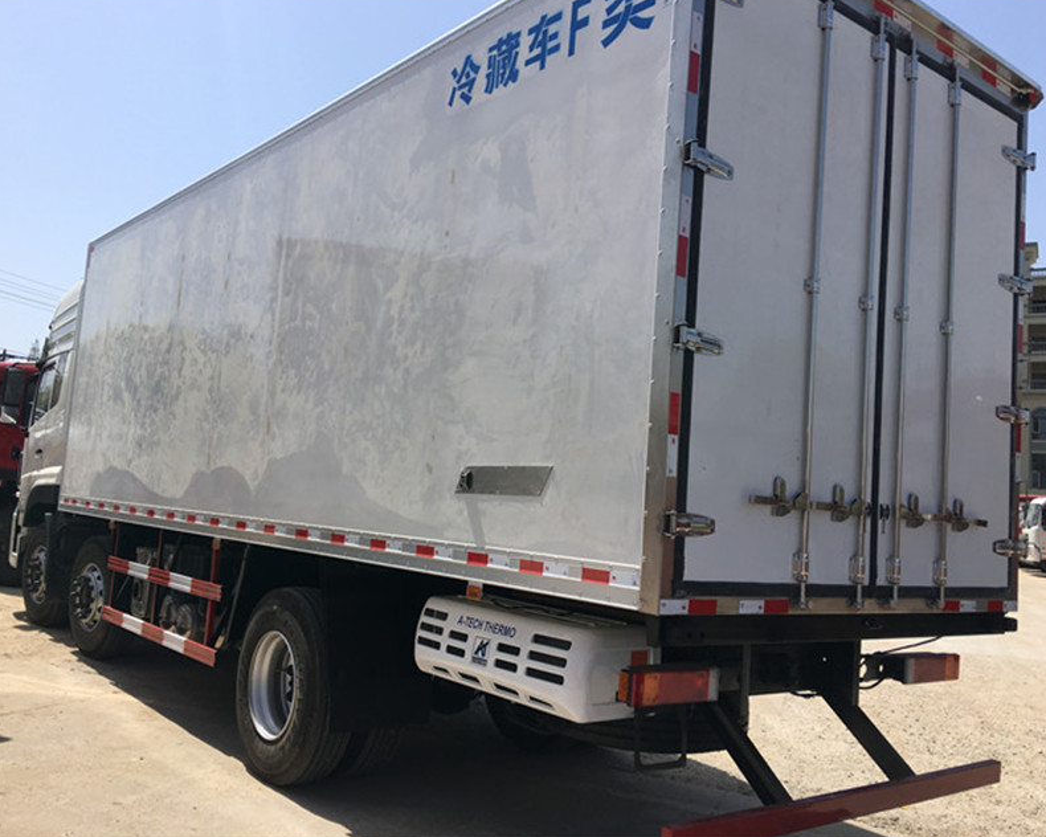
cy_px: 413
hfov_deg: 57.2
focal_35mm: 31
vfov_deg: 47.1
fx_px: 960
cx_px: 507
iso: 25
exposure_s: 1/1748
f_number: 2.2
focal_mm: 4.15
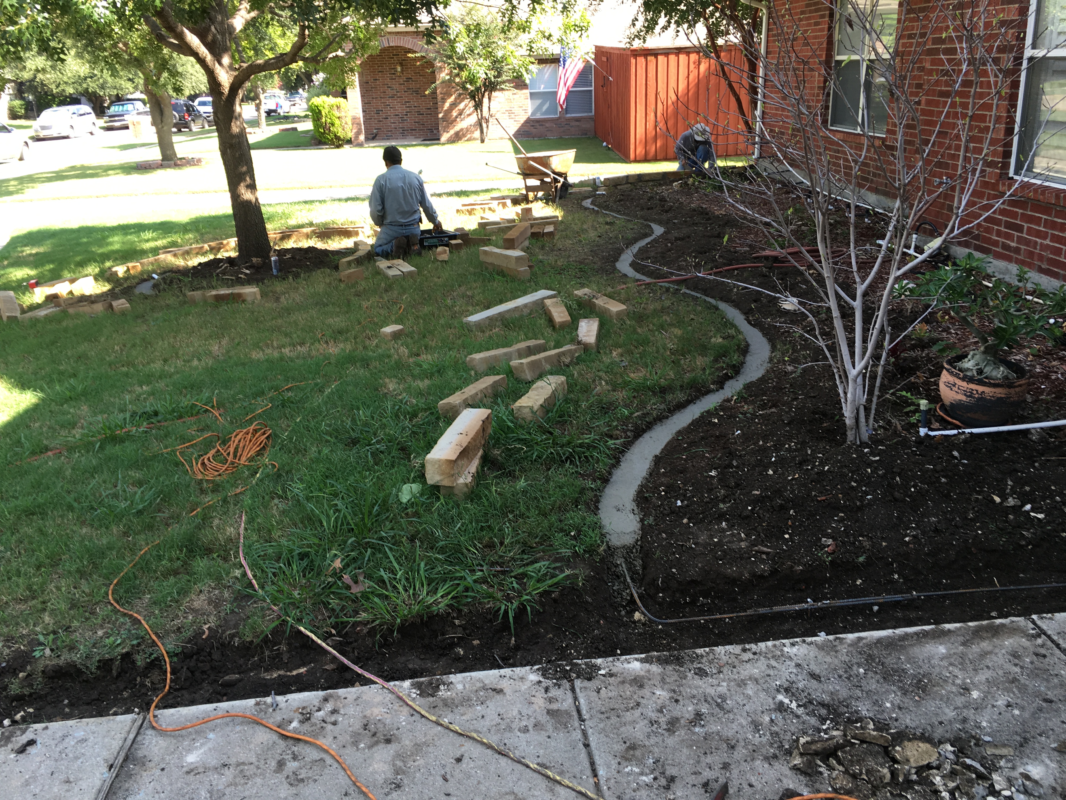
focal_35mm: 29
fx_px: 893
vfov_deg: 48.2
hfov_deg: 61.7
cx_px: 533
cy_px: 400
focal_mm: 4.15
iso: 25
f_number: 2.2
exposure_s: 1/120
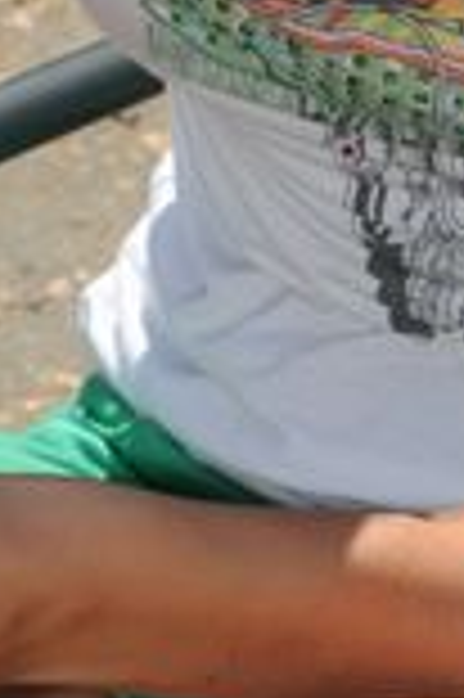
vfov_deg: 4.7
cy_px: -441
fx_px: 8409
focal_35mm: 434
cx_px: 191
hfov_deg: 3.2
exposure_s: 1/250
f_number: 10
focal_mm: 70
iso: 200
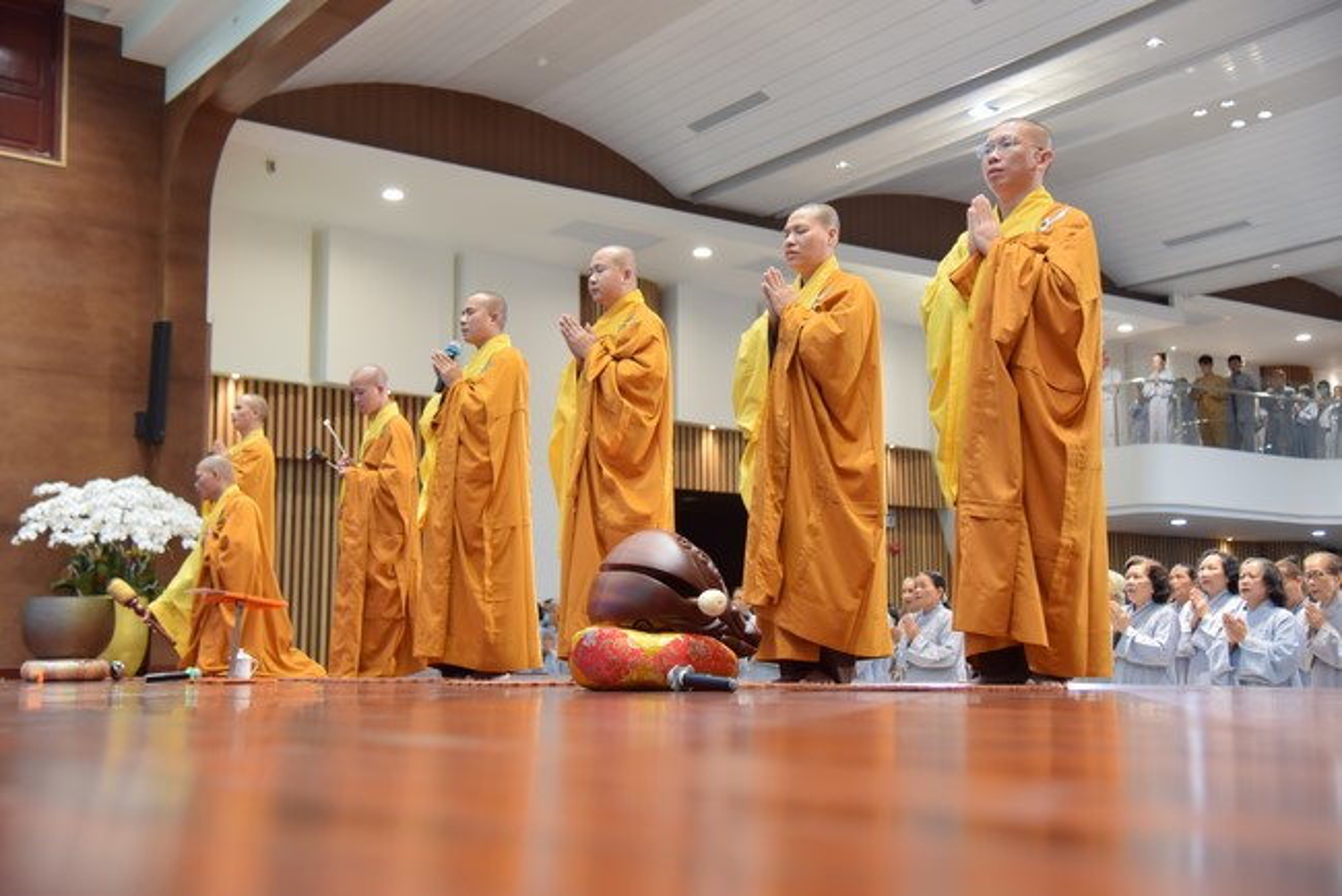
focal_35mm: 44
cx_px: 671
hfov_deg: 44.5
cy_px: 448
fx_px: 1641
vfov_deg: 30.5
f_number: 4
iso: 1000
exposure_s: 1/100
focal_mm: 44
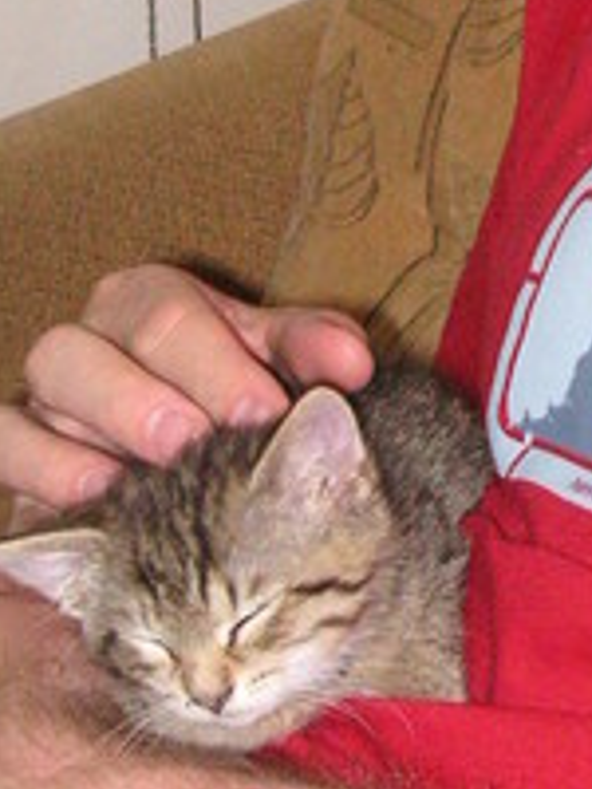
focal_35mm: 148
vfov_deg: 13.3
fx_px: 3375
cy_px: 162
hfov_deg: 10.0
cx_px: 576
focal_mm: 6.1
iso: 160
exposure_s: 1/45
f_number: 2.8
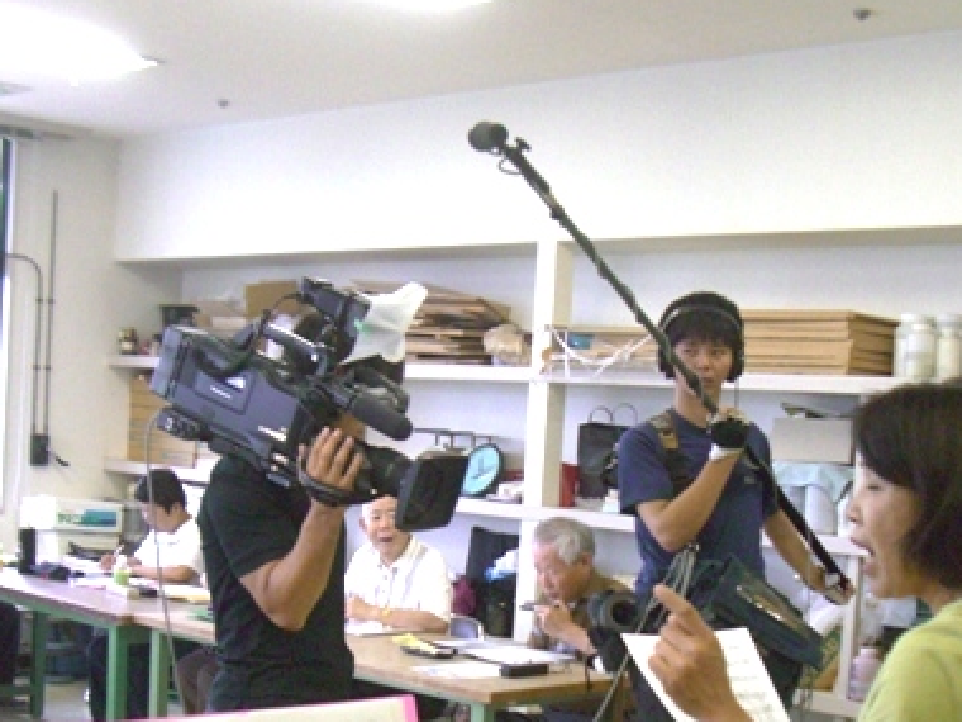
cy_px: 537
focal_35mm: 60
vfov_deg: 24.2
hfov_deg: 32.1
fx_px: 1667
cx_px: 420
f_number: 2.8
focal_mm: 7.9
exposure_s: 1/125
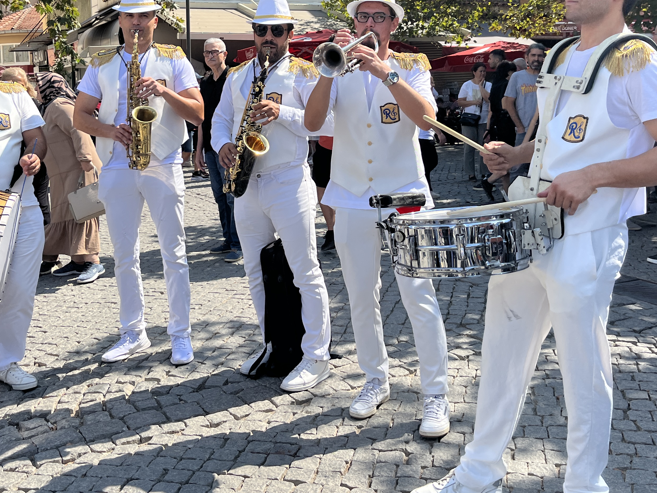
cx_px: 292
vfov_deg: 33.9
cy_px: 146
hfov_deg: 44.7
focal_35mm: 42
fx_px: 797
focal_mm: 5.1
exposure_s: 1/1923
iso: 50
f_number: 1.6
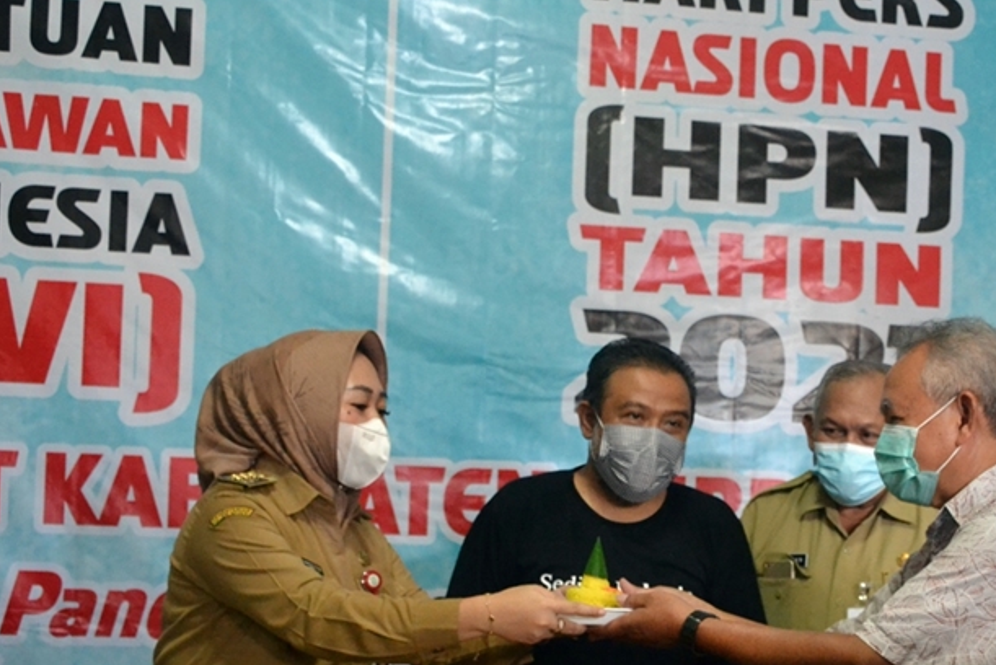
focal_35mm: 53
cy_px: 487
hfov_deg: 37.0
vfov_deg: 25.3
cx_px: 681
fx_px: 1467
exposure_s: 1/80
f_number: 3.8
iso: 3200
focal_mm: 24
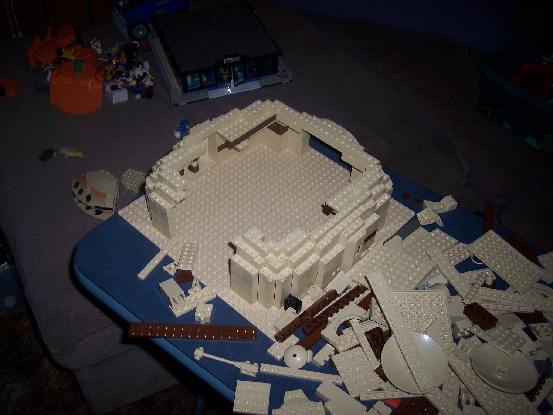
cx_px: 276
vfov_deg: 36.8
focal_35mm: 39
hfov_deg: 47.9
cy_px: 208
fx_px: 623
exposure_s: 1/60
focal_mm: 8
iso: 100
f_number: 2.8
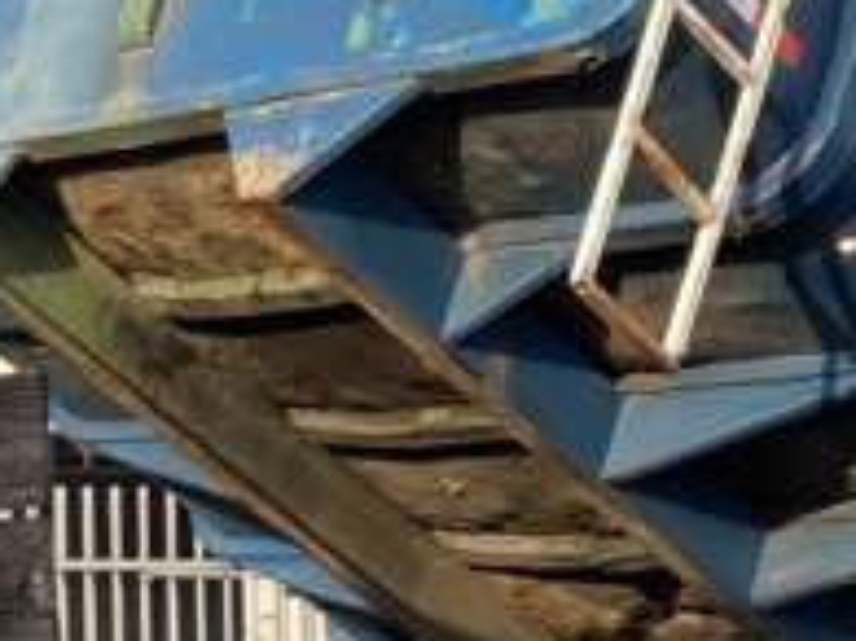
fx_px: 3559
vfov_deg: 10.2
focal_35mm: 144
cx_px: -320
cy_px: 676
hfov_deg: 13.1
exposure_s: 1/719
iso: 32
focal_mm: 4.25
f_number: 1.8
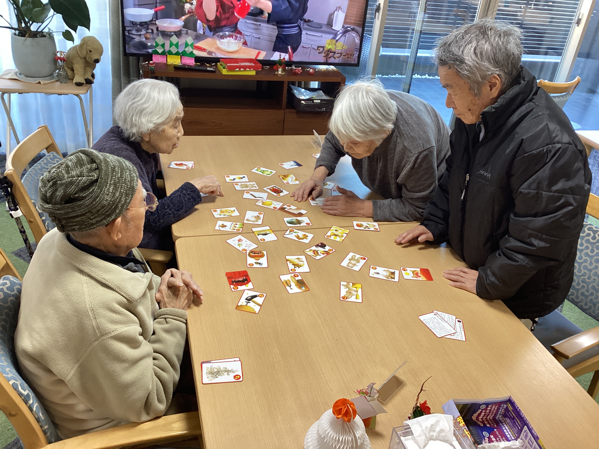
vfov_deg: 45.4
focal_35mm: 31
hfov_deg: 58.4
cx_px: 300
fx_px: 536
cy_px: 224
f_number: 2.4
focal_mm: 3.3
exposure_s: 1/50
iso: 100
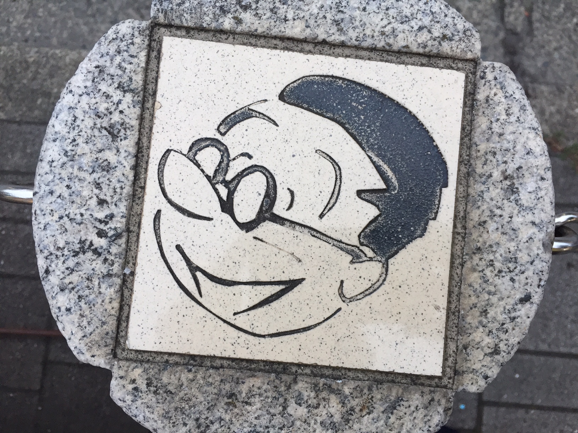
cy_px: 216
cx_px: 289
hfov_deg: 61.7
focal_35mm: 29
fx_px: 484
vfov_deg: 48.2
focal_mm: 4.15
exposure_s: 1/30
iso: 64
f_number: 2.2
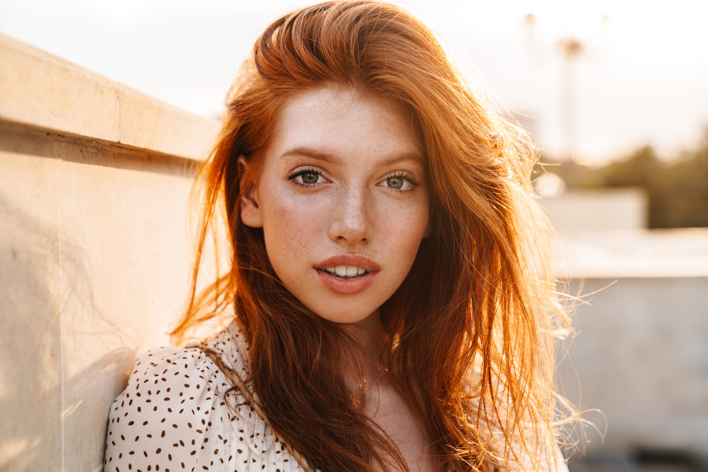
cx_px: 354
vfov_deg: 22.6
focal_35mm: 60
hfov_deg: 33.4
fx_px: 1180
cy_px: 236
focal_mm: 60
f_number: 3.5
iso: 250
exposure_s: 1/250
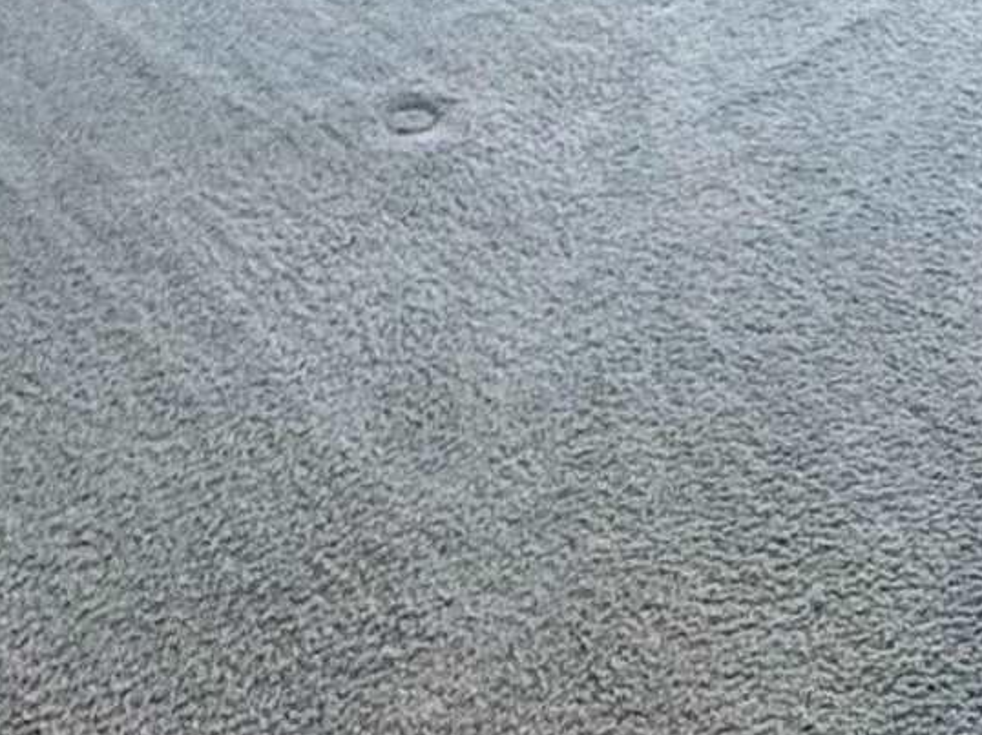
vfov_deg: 14.6
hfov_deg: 24.4
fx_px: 2268
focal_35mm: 80
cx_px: 622
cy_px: -812
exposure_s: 1/99
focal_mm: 2.22
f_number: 2.2
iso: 125
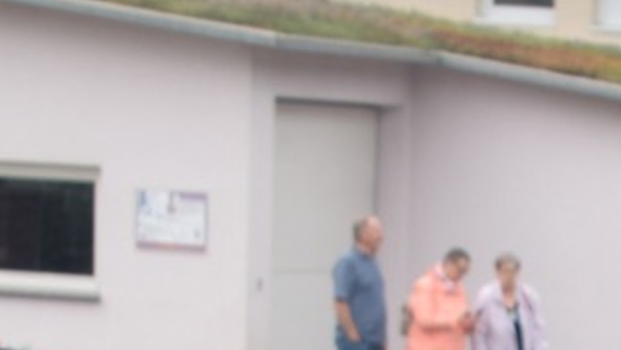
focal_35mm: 200
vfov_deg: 5.7
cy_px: 1051
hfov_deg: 10.3
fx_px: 3295
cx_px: 1024
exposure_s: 1/160
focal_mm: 20
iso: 100
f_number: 6.3
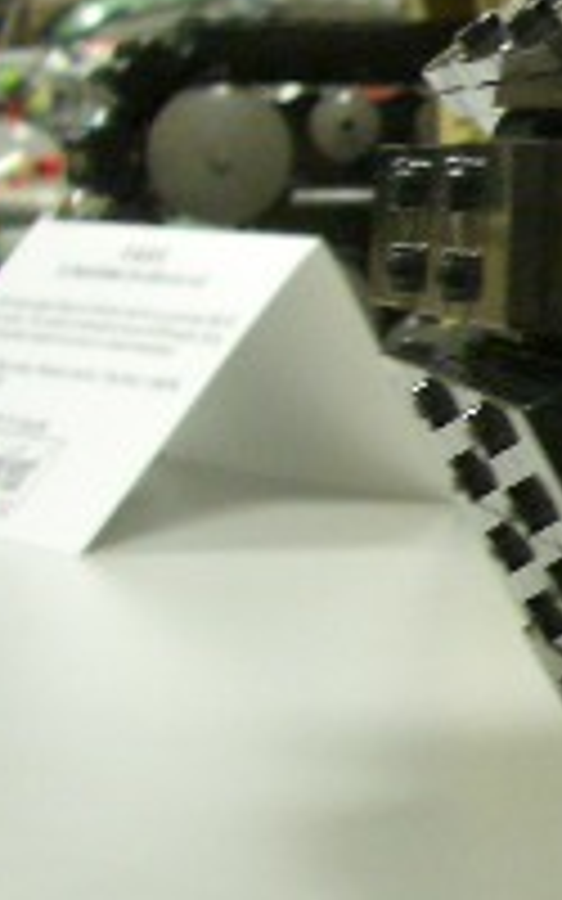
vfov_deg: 17.5
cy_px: 369
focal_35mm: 119
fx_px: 2916
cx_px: 1304
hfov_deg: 9.8
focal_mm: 5.8
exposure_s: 1/20
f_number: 2.6
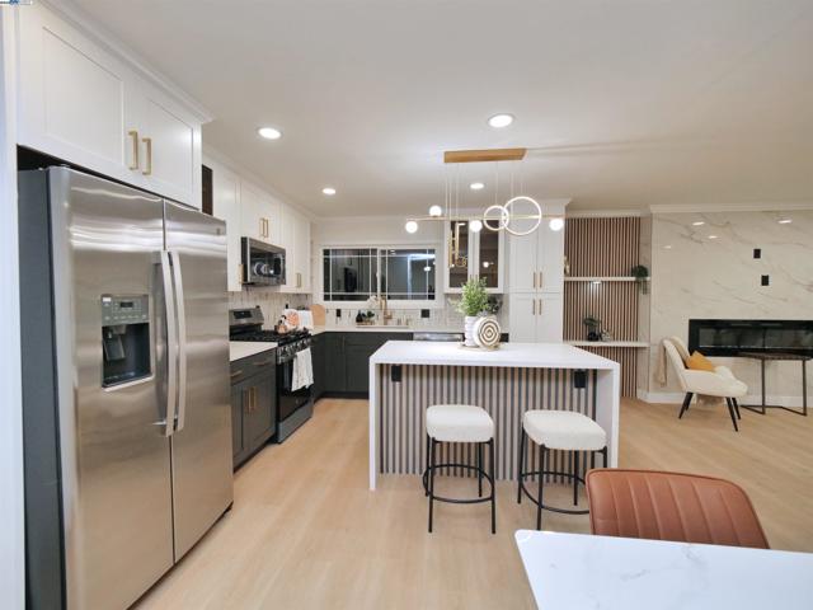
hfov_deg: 102.1
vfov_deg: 85.7
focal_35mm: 14
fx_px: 329
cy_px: 305
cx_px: 406
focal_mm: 7
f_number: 4.5
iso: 800
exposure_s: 1/160
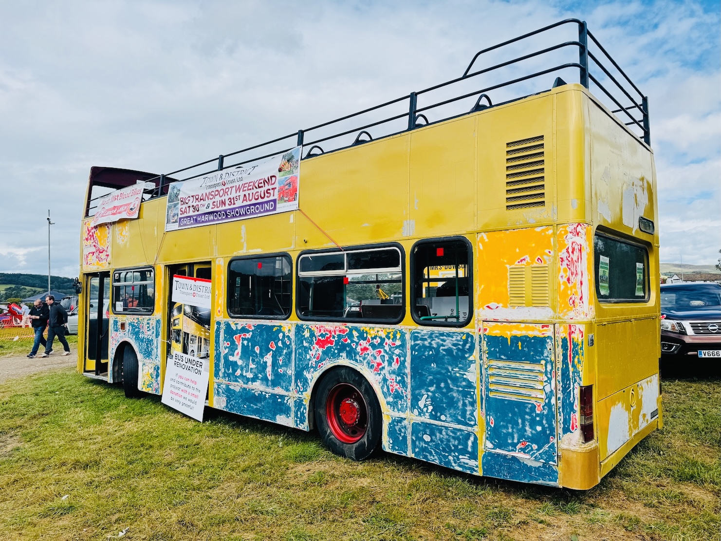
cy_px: 270
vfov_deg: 56.8
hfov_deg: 71.6
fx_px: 500
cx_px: 360
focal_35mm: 24
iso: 80
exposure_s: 1/5814
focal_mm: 6.76
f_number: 1.78
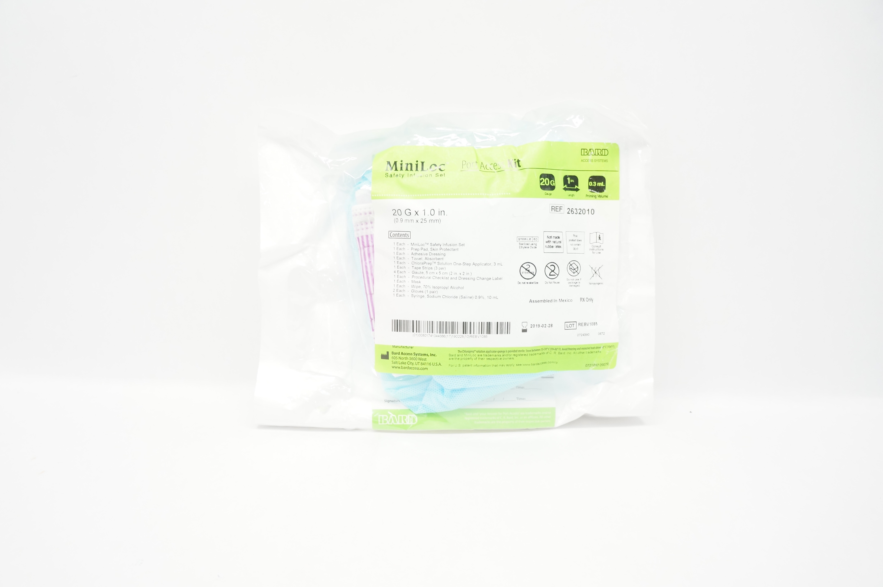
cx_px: 442
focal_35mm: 27
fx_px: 662
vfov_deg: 47.8
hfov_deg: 67.4
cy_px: 294
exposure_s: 1/80
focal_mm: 18
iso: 800
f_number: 4.5
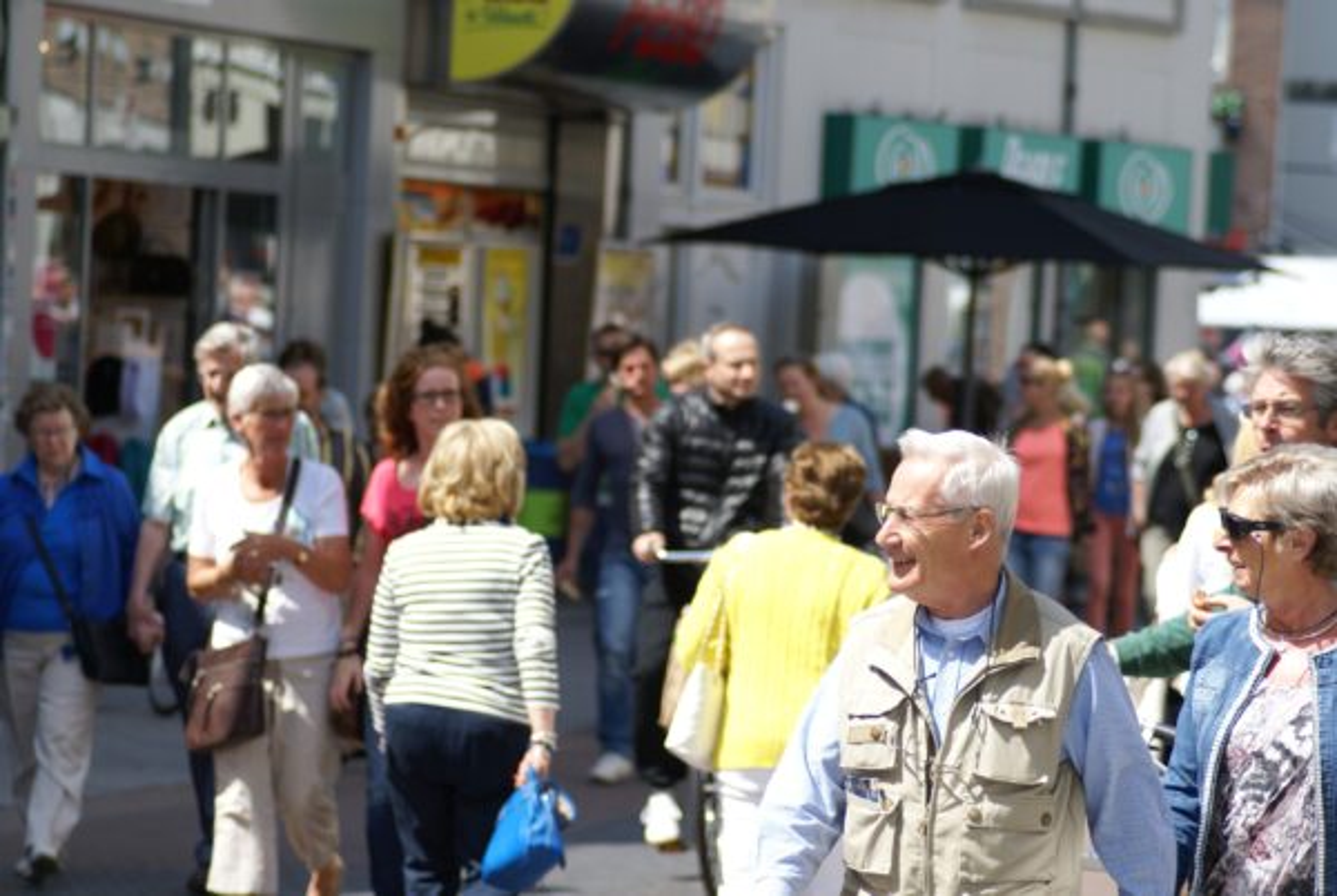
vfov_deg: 6.8
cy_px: 448
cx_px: 668
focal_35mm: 202
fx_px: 7532
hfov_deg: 10.1
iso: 100
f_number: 5.6
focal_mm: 135
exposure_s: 1/320
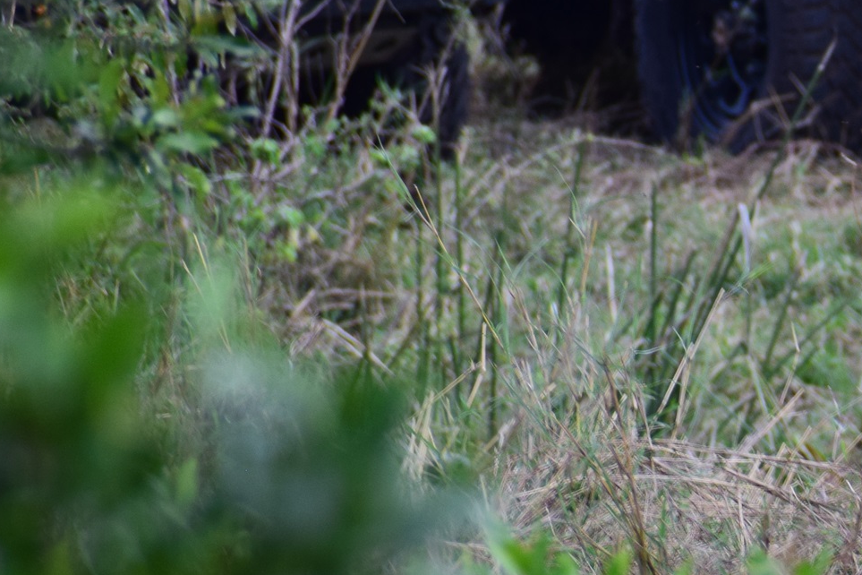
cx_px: 1033
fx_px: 26864
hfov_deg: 1.8
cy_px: 411
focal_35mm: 1122
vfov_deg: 1.2
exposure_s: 1/125
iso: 560
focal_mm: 300
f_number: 9
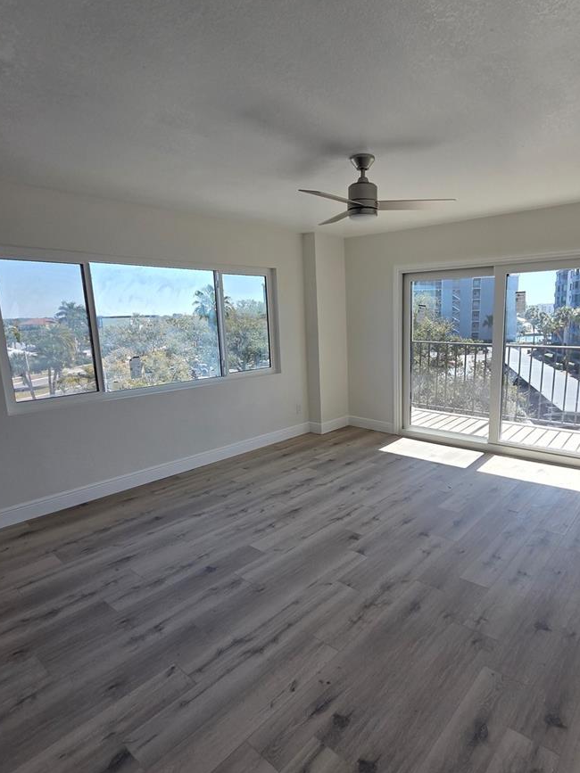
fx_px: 402
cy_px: 397
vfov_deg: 87.7
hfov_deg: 70.9
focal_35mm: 18
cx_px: 347
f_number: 2.2
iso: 50
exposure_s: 1/458
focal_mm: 2.2
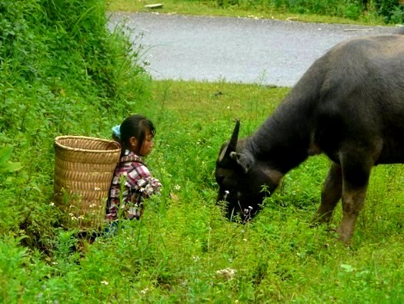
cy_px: 152
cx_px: 202
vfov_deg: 4.5
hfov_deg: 5.9
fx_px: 3887
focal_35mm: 333
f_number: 4
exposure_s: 1/320
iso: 160
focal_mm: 42.9
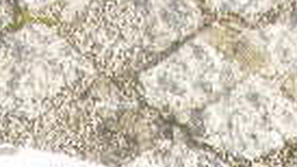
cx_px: -39
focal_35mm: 286
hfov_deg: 7.5
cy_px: 740
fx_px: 2252
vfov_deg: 3.9
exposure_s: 1/127
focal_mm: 5.8
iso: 50
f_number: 2.8
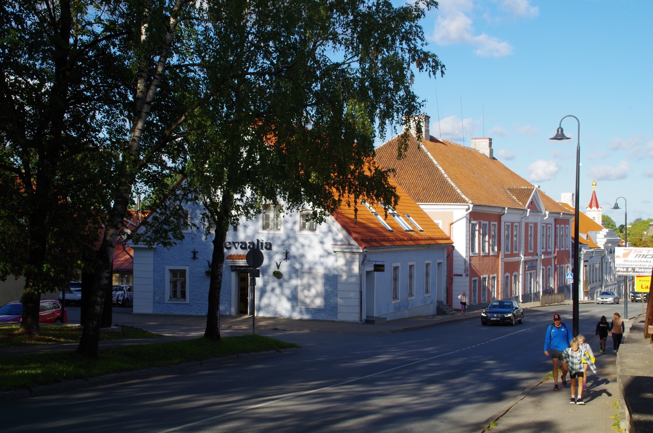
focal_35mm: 49
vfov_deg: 27.4
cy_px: 216
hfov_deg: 40.4
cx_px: 326
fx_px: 887
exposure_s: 1/160
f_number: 11
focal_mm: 33
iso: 200
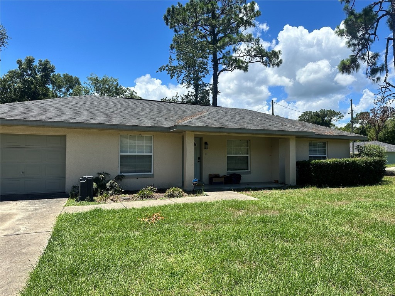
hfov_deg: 71.6
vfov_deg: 56.8
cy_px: 148
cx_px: 198
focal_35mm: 24
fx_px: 274
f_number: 1.78
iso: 80
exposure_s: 1/4016
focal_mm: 6.86
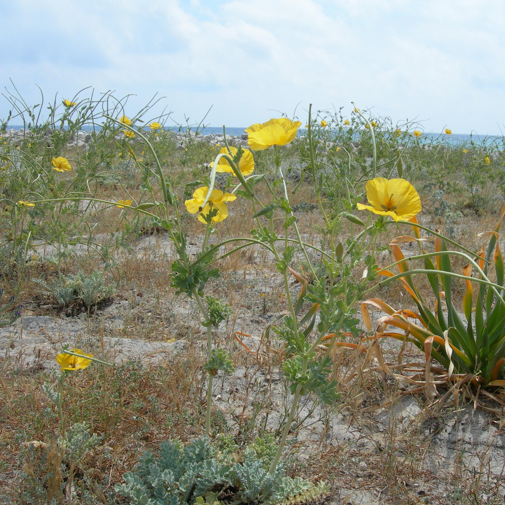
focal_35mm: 45
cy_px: 252
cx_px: 302
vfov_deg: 37.6
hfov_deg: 37.4
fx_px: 743
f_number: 4.8
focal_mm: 7.8
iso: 50
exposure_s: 1/654
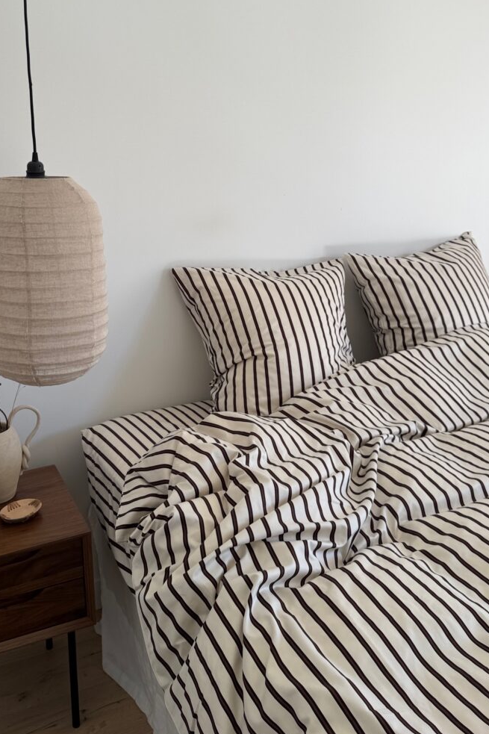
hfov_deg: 49.4
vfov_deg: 69.4
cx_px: 211
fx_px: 530
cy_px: 375
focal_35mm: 26
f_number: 1.78
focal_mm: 6.76
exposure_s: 1/417
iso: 80
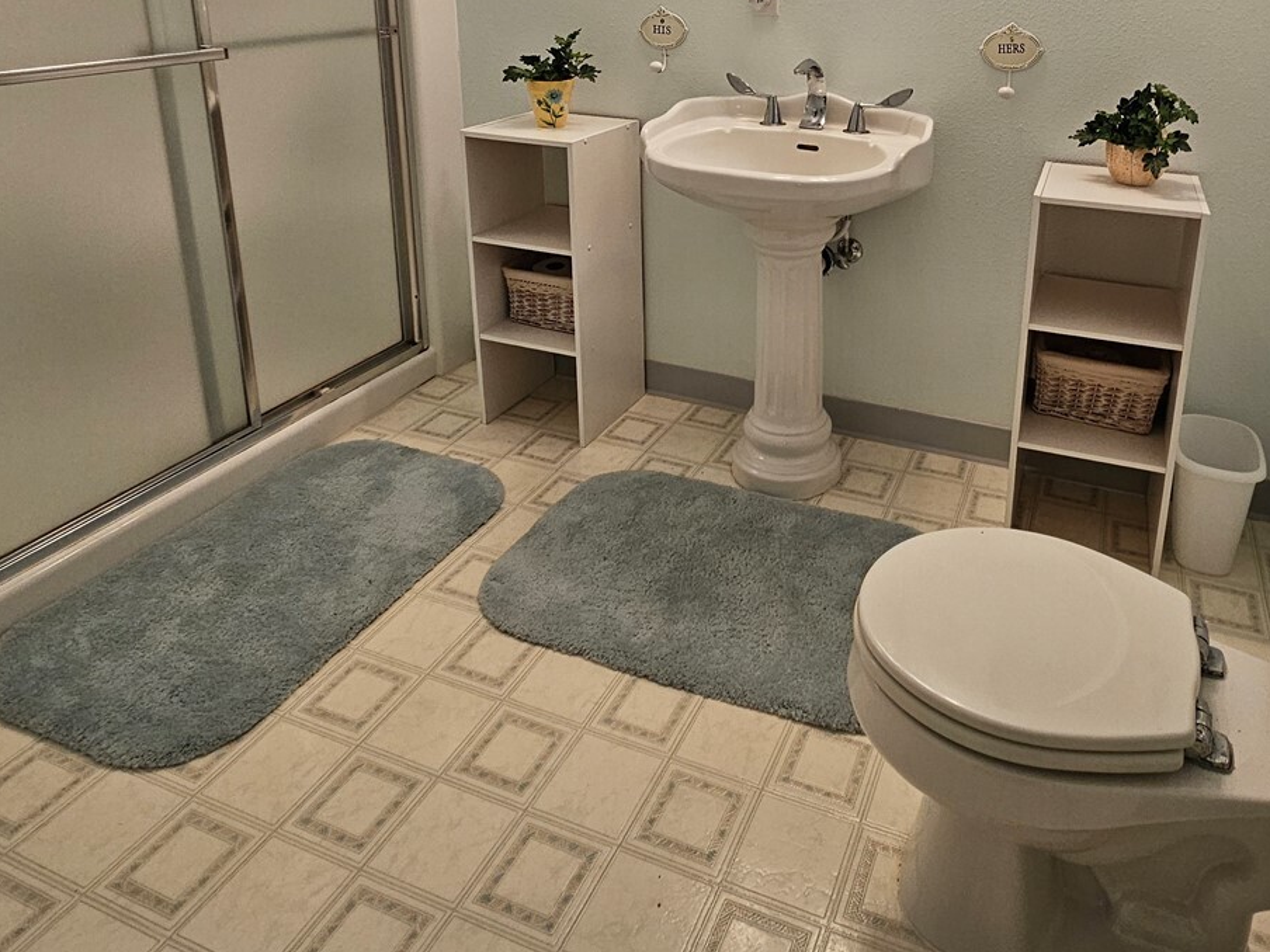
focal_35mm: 23
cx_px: 781
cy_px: 202
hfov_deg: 72.9
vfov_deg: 55.1
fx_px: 844
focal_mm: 2.2
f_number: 2.2
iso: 200
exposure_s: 1/60
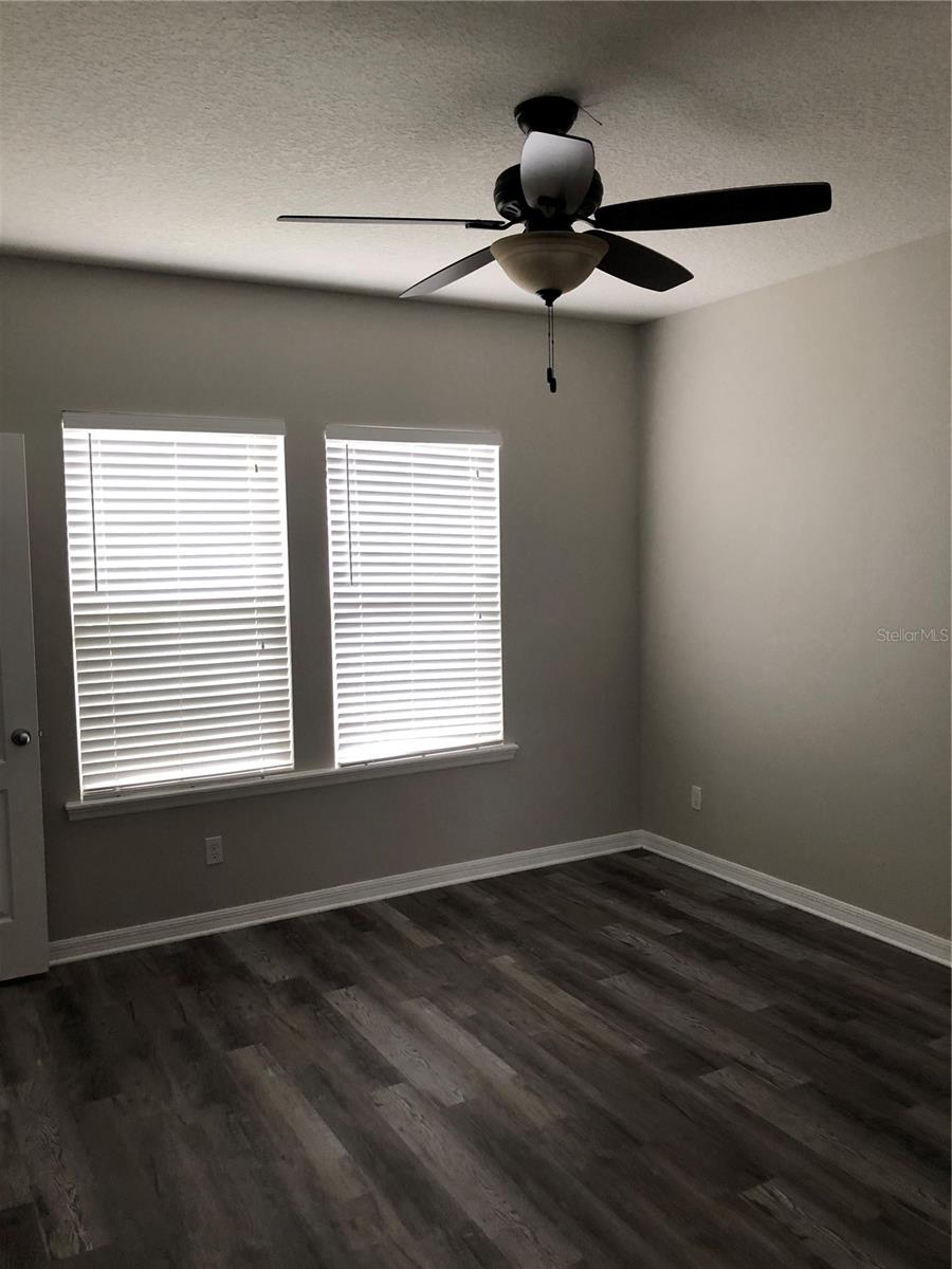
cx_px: 476
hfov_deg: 49.7
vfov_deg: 63.4
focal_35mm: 28
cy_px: 634
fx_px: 1027
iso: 40
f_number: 1.8
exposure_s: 1/30
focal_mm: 3.99
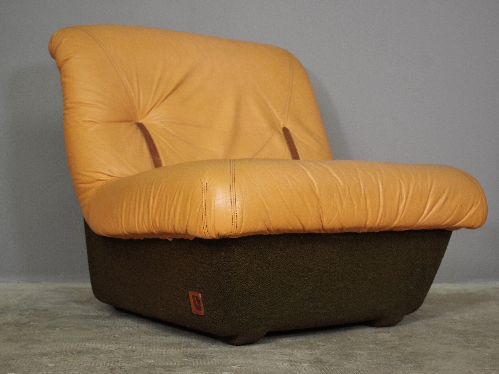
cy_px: 186
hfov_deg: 33.8
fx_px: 822
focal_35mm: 57
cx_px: 245
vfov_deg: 25.7
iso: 1600
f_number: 4.5
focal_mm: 35
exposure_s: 1/80
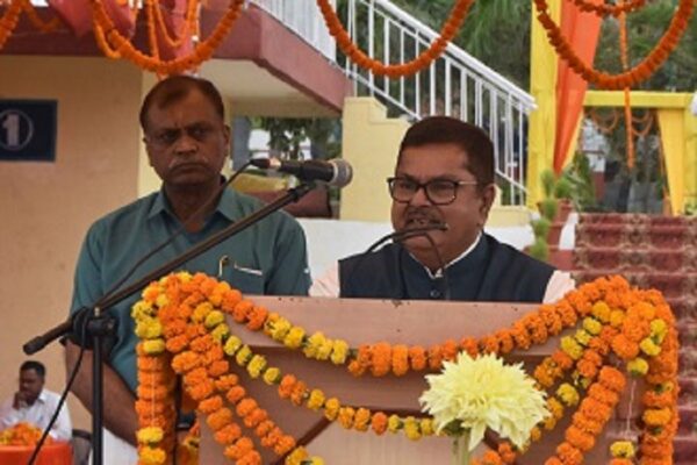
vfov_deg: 13.0
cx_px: 348
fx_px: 2033
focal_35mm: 105
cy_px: 232
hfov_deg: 19.5
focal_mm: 70
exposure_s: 1/640
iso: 1600
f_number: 13
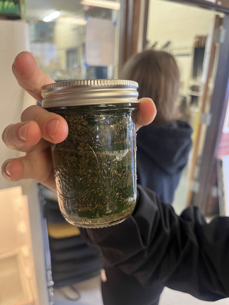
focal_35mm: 26
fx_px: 229
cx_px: 114
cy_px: 152
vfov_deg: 67.3
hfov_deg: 53.1
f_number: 1.6
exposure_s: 1/60
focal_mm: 5.1
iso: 250
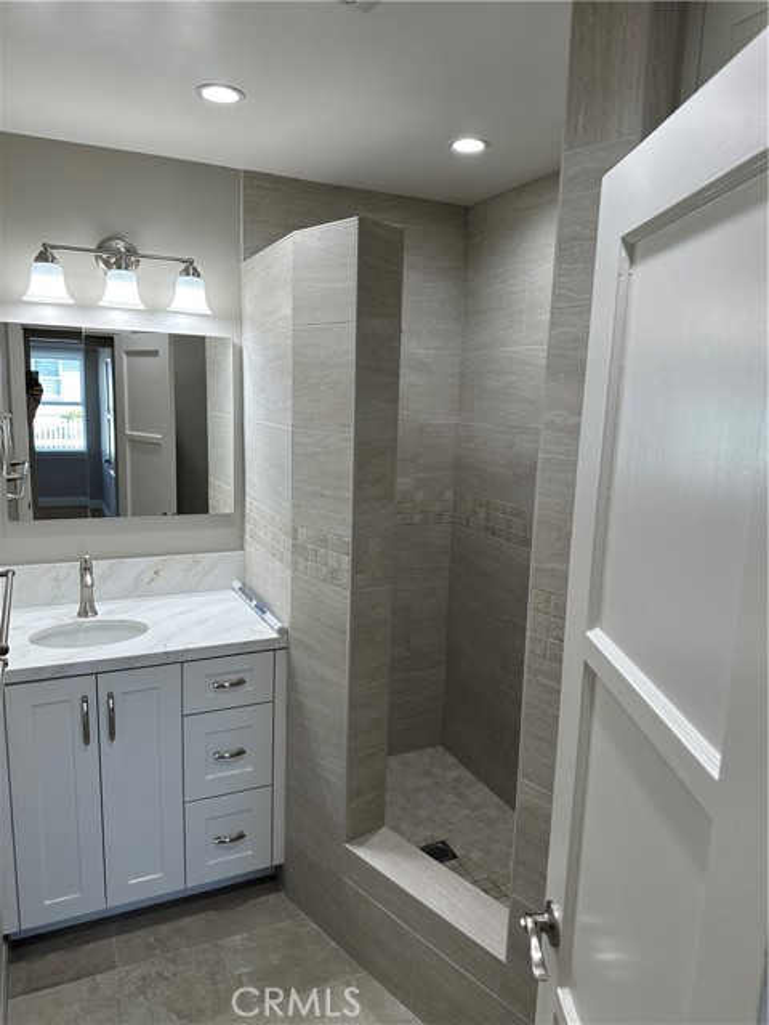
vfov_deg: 71.6
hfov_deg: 56.8
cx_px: 384
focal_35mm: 24
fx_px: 711
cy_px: 512
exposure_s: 1/120
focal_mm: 6.86
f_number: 1.78
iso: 80
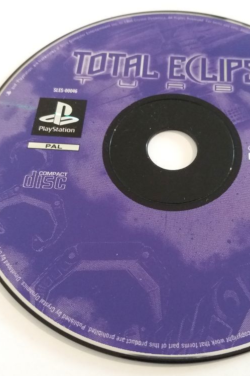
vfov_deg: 49.6
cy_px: 188
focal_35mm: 39
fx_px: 406
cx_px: 171
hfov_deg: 33.8
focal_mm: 3.7
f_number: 1.9
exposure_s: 1/17
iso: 500
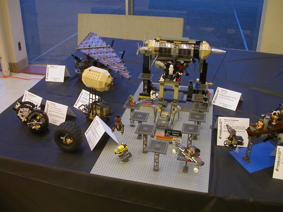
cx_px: 142
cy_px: 106
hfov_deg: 50.1
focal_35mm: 37
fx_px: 302
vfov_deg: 38.7
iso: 100
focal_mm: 5.6
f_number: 2.7
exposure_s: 1/17.9
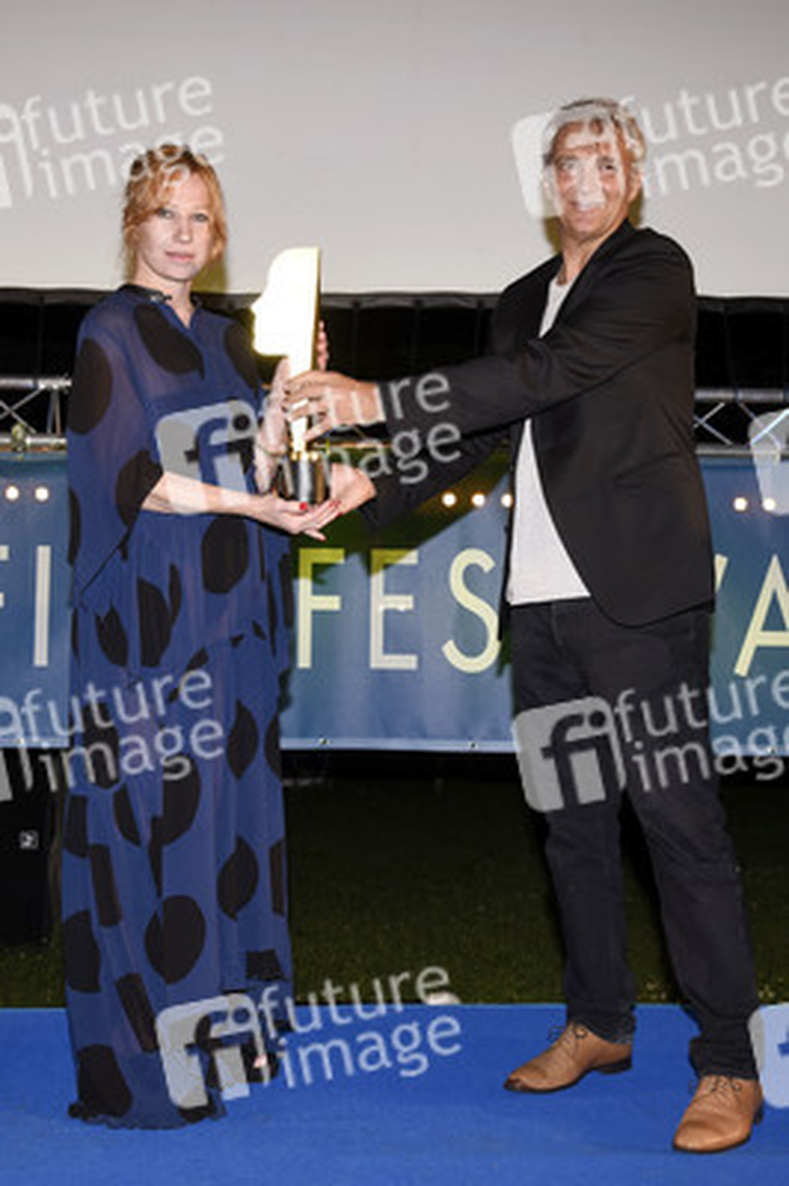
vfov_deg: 50.7
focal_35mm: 38
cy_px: 593
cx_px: 394
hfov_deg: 35.0
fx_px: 1251
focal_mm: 38
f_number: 6.3
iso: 800
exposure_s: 1/160
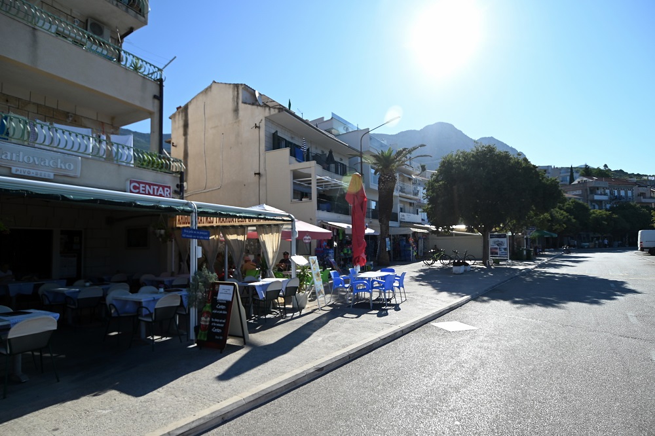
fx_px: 327
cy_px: 218
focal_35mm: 18
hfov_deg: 90.0
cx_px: 328
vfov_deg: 67.3
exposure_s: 1/1000
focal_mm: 12
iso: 100
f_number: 4.5
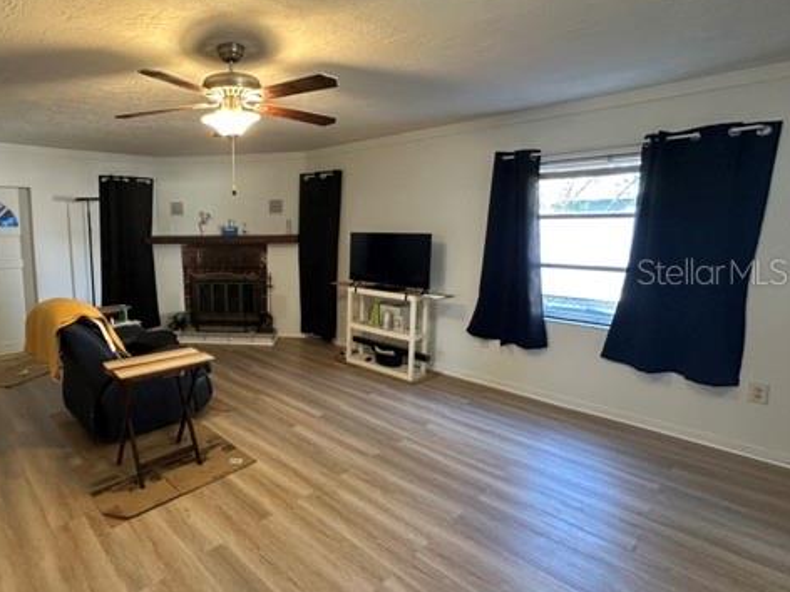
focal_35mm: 19
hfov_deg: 81.6
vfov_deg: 68.6
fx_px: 434
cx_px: 259
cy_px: 271
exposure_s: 1/60
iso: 500
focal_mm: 2.22
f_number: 2.2
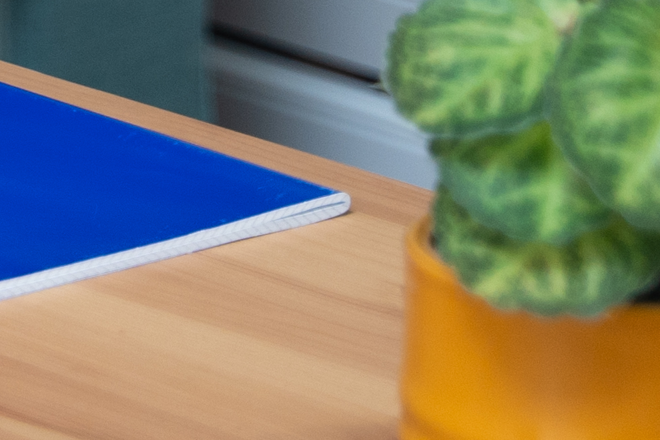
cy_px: -952
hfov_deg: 5.8
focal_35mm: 327
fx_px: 5988
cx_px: -1477
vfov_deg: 4.1
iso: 160
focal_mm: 46.1
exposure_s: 1/100
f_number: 2.8
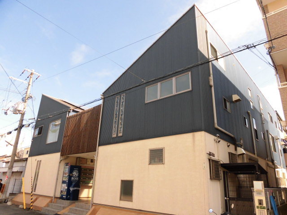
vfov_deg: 56.8
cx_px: 144
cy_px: 108
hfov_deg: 71.6
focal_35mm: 24
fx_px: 199
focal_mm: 4.3
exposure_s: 1/500
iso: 100
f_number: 3.1
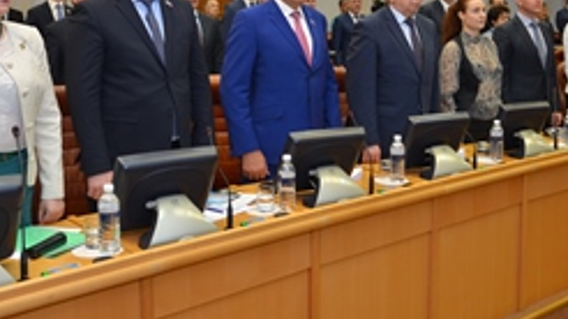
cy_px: 28
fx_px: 647
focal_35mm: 43
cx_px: 312
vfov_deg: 26.7
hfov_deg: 47.3
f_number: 4
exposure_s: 1/60
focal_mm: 24
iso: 360
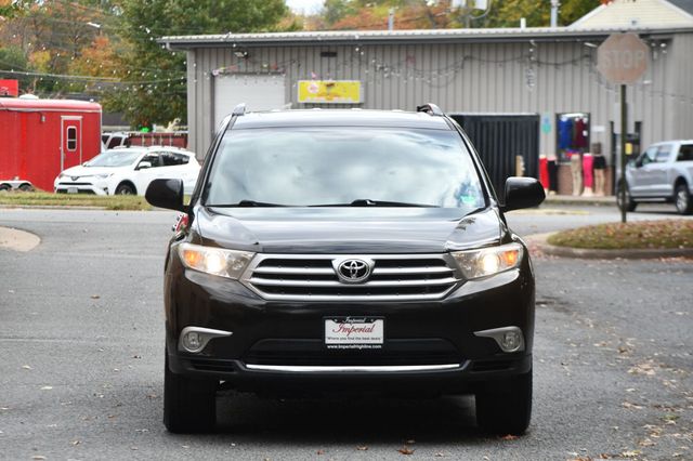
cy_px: 230
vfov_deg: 9.0
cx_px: 346
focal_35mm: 153
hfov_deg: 13.4
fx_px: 2944
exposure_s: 1/250
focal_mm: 102
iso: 200
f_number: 6.3
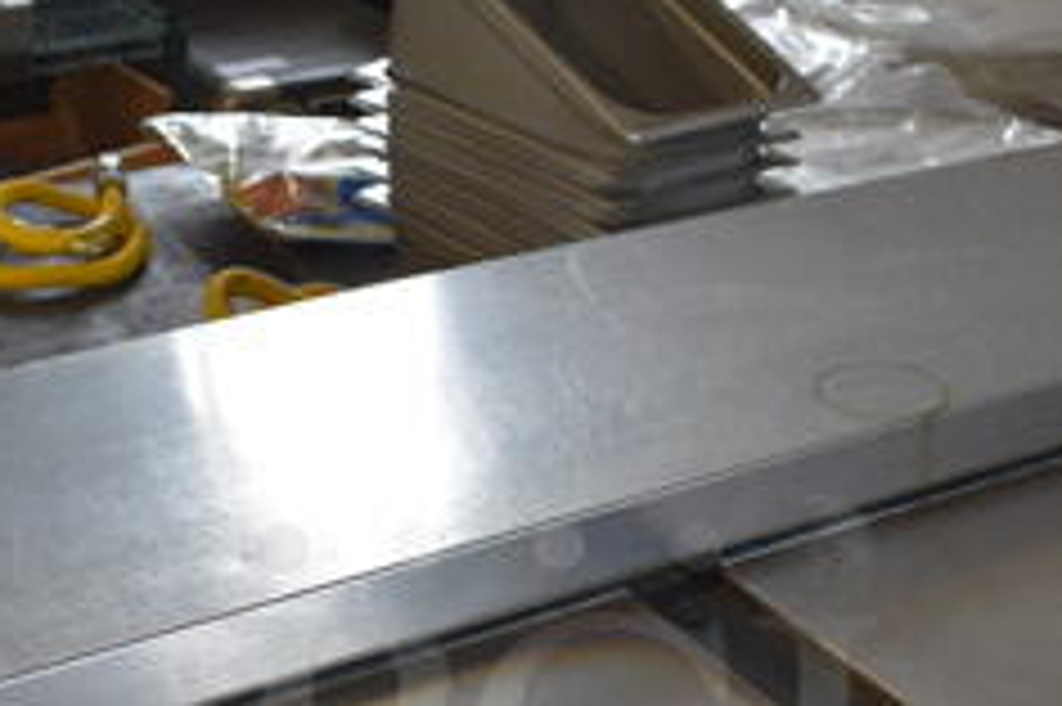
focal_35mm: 70
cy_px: 728
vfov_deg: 18.8
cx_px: 558
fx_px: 2063
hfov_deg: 28.9
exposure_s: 1/200
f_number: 3.5
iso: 800
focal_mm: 18
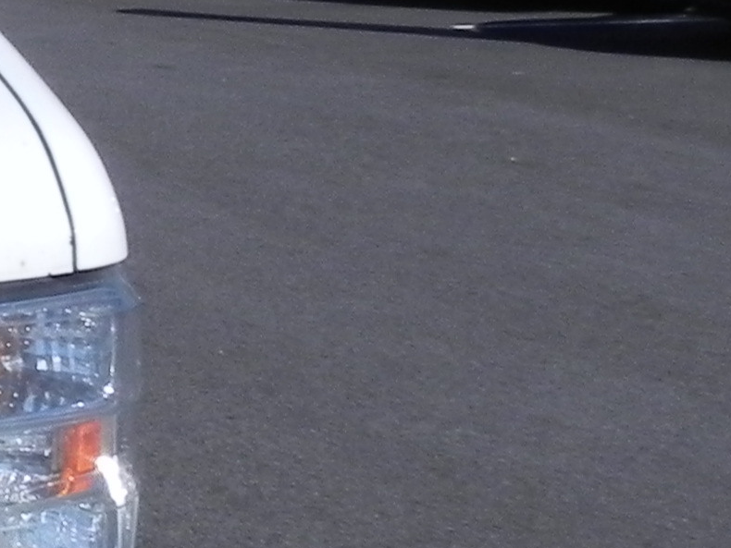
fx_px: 2535
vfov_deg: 12.3
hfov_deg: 13.3
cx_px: -880
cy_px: 51
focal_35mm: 120
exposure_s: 1/557
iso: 160
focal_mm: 4.6
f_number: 8
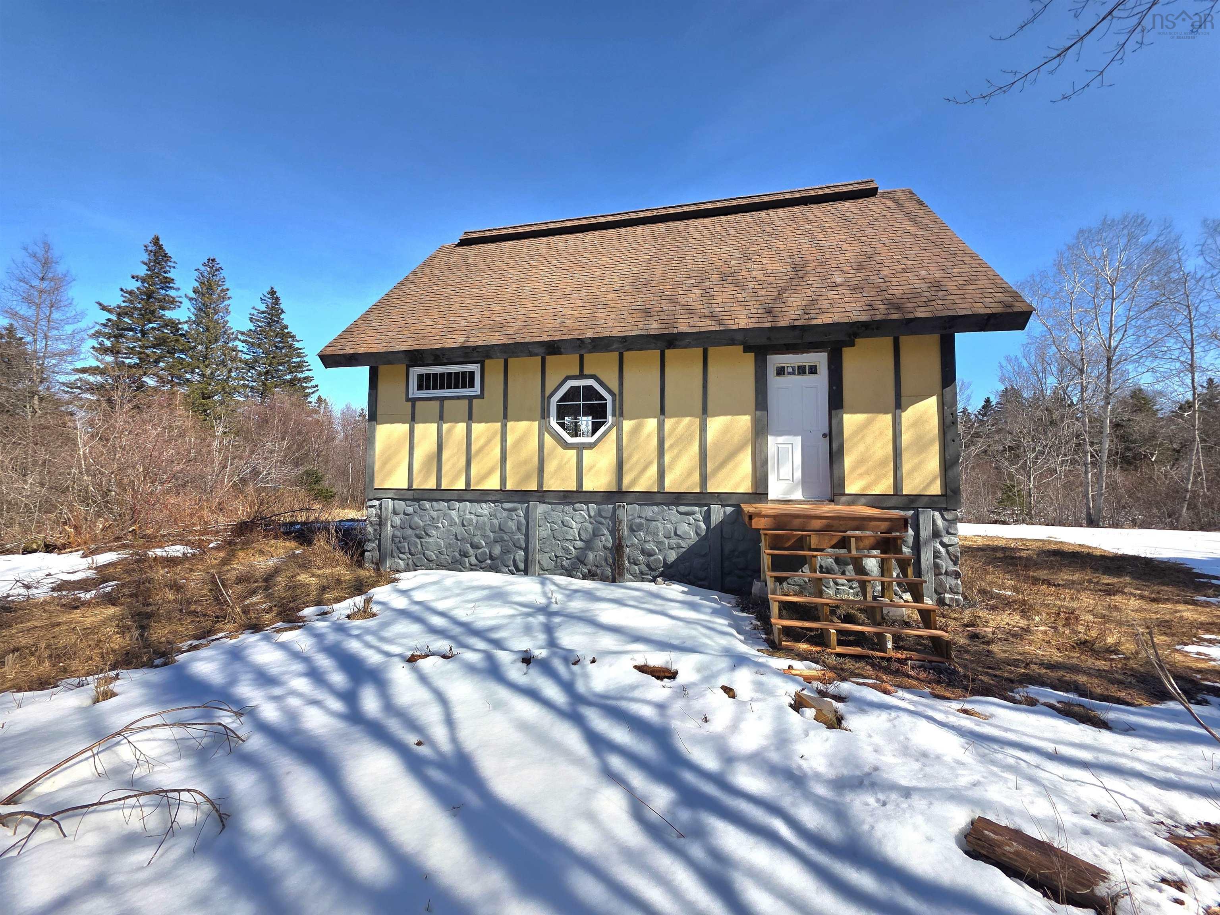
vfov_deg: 89.9
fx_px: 458
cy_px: 458
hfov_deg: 106.2
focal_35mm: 13
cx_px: 610
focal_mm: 2.2
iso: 40
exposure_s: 1/2500
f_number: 1.9
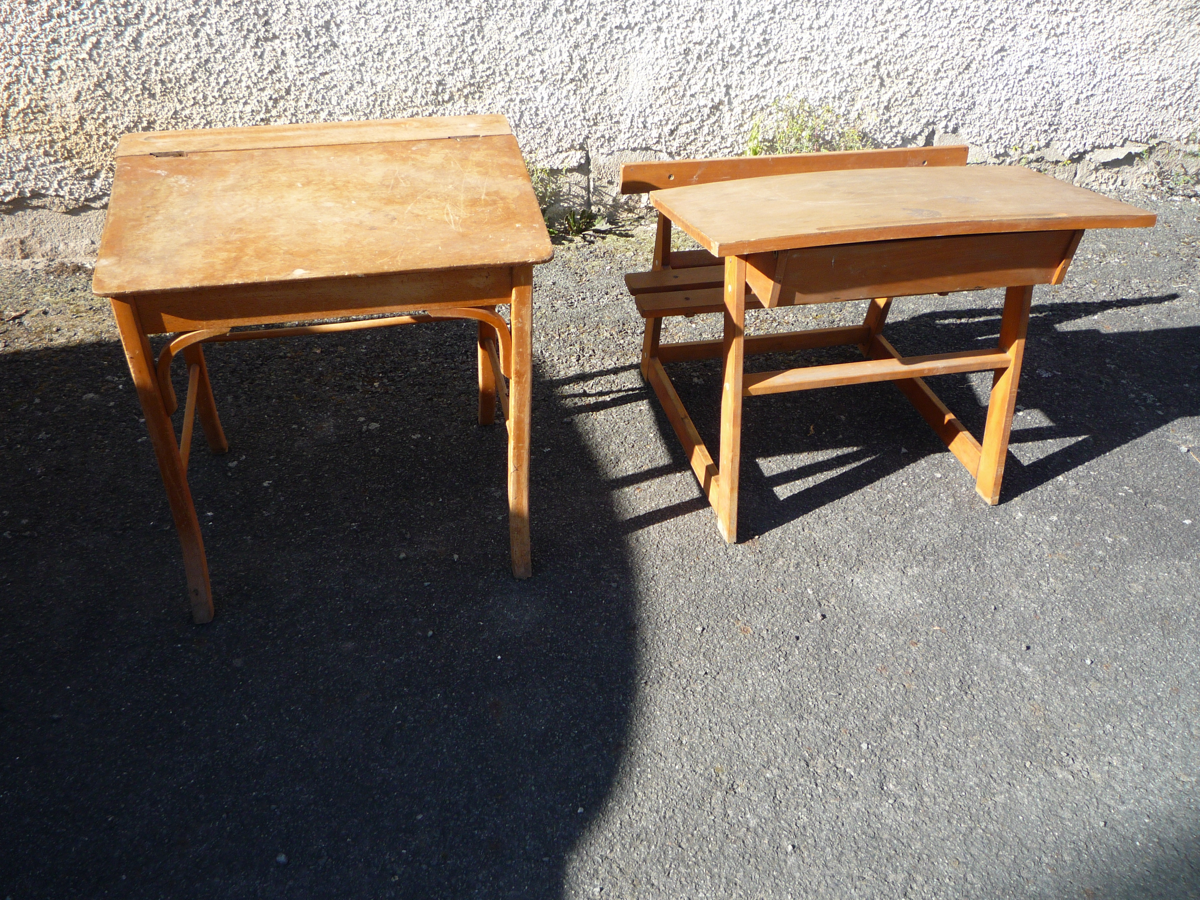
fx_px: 1040
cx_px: 600
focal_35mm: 30
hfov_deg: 60.0
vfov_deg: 46.8
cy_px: 450
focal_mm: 5.2
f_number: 4
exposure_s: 1/250
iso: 100
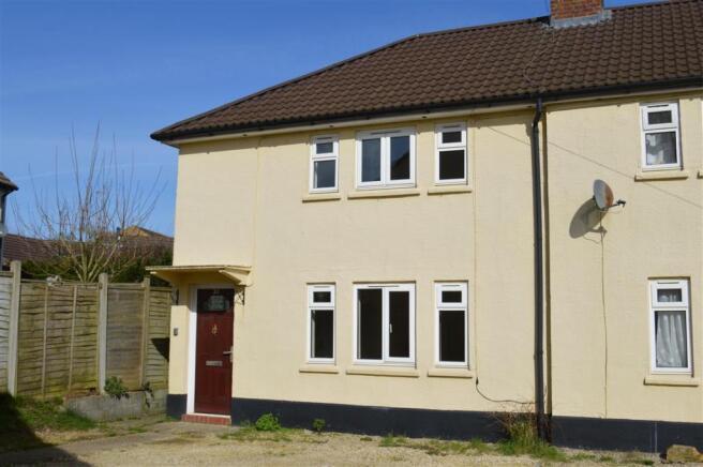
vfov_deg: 34.1
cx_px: 352
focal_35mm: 39
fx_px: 761
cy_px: 234
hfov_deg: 49.6
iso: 100
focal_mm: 26
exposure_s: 1/400
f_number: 10
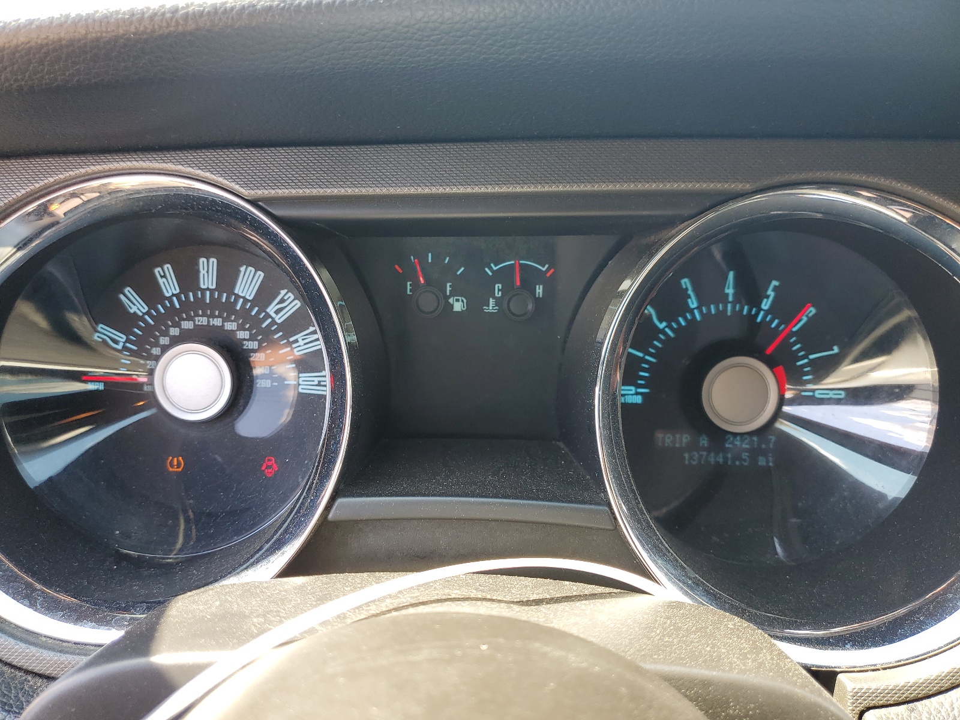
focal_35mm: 26
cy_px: 360
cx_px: 480
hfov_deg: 67.3
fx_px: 721
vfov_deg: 53.1
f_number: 1.5
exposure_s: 1/130
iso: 50
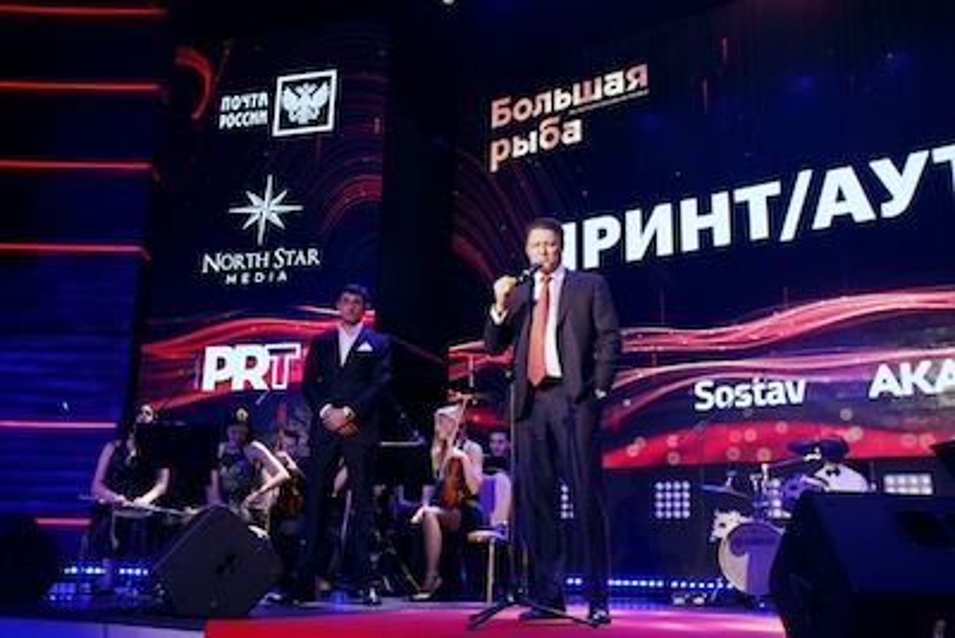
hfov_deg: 53.1
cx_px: 478
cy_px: 319
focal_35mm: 36
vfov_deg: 36.9
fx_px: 955
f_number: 7.1
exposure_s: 1/100
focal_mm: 36
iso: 4000
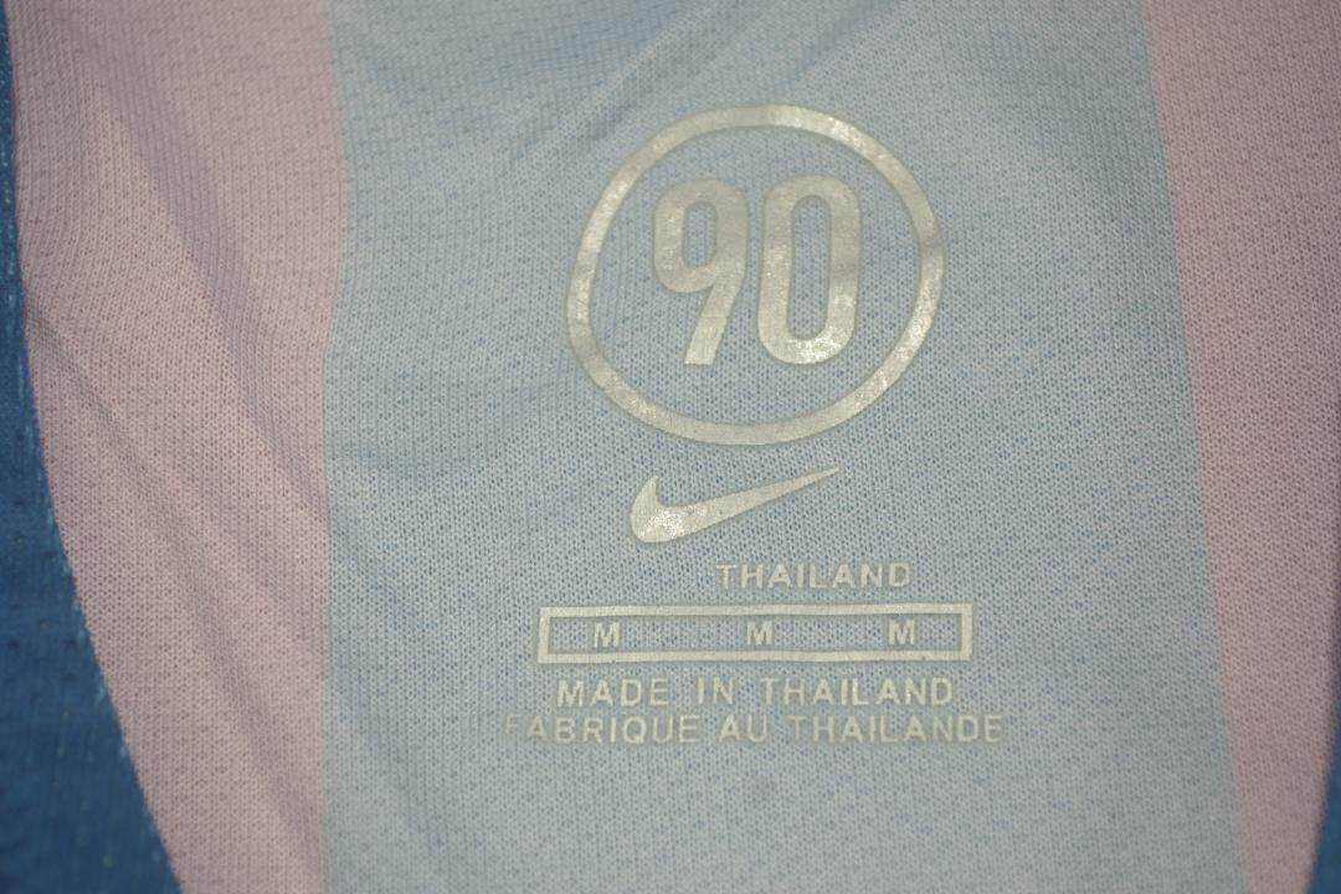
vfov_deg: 16.6
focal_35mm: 82
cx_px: 670
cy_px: 447
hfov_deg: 24.6
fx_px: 3073
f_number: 5.6
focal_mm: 55
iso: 200
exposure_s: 1/100
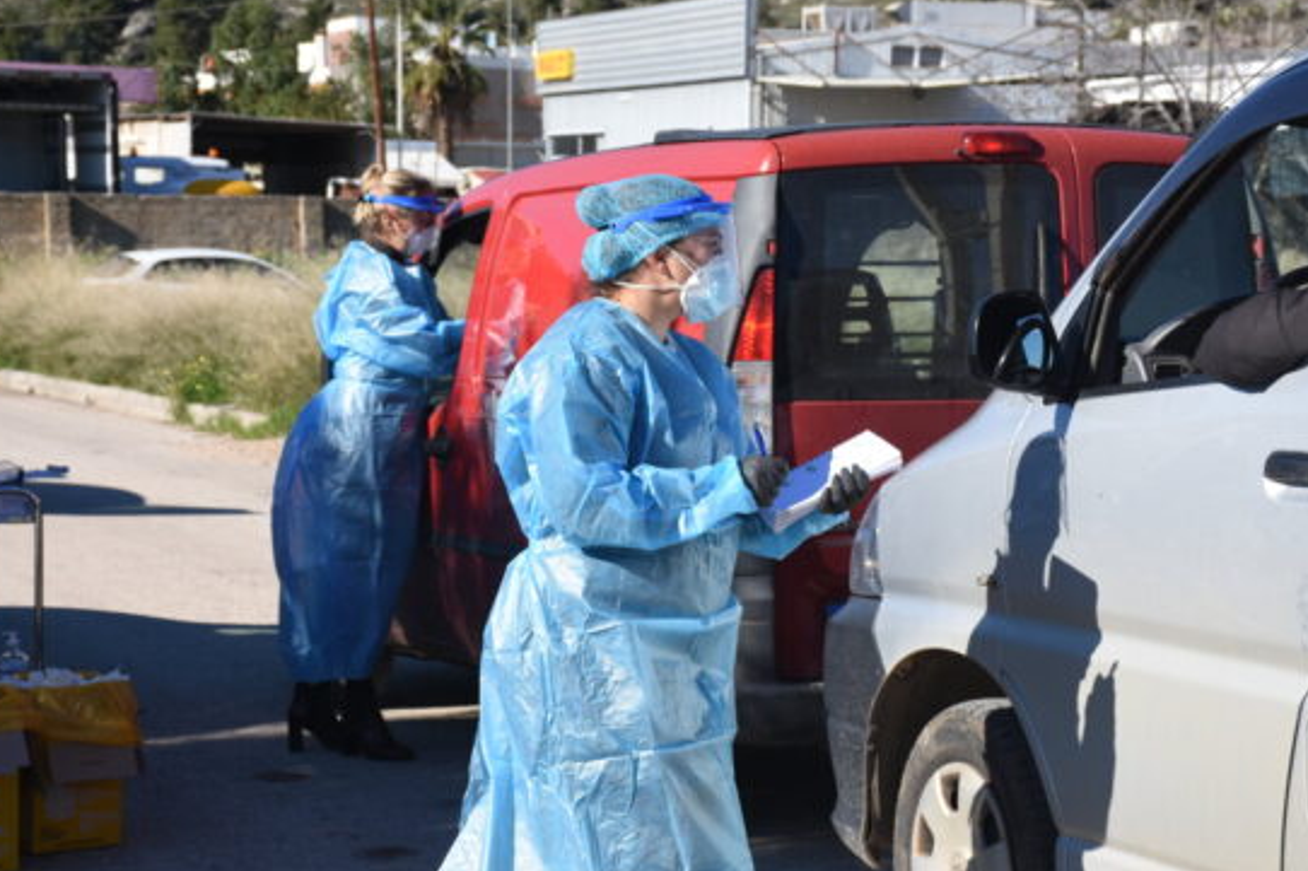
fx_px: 3378
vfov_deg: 14.7
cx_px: 688
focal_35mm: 93
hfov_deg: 21.9
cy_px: 451
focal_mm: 56
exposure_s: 1/1000
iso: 320
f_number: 8
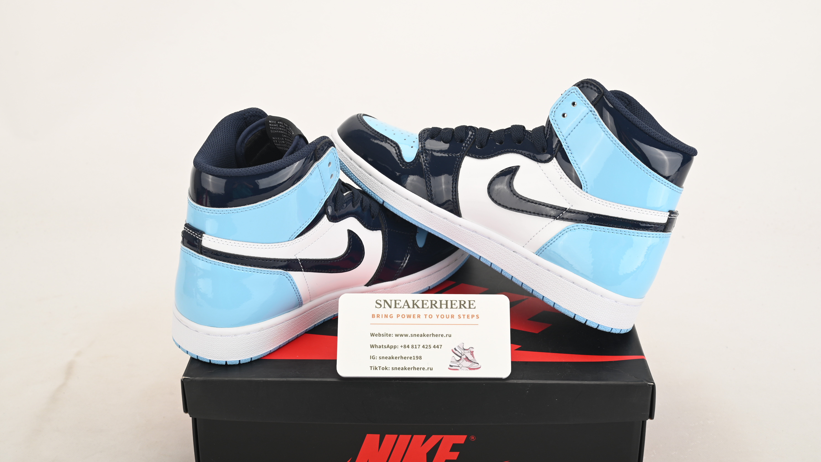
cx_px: 416
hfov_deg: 41.3
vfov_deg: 23.9
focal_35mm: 50
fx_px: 1088
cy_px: 275
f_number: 11
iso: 100
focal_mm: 47
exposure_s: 1/200
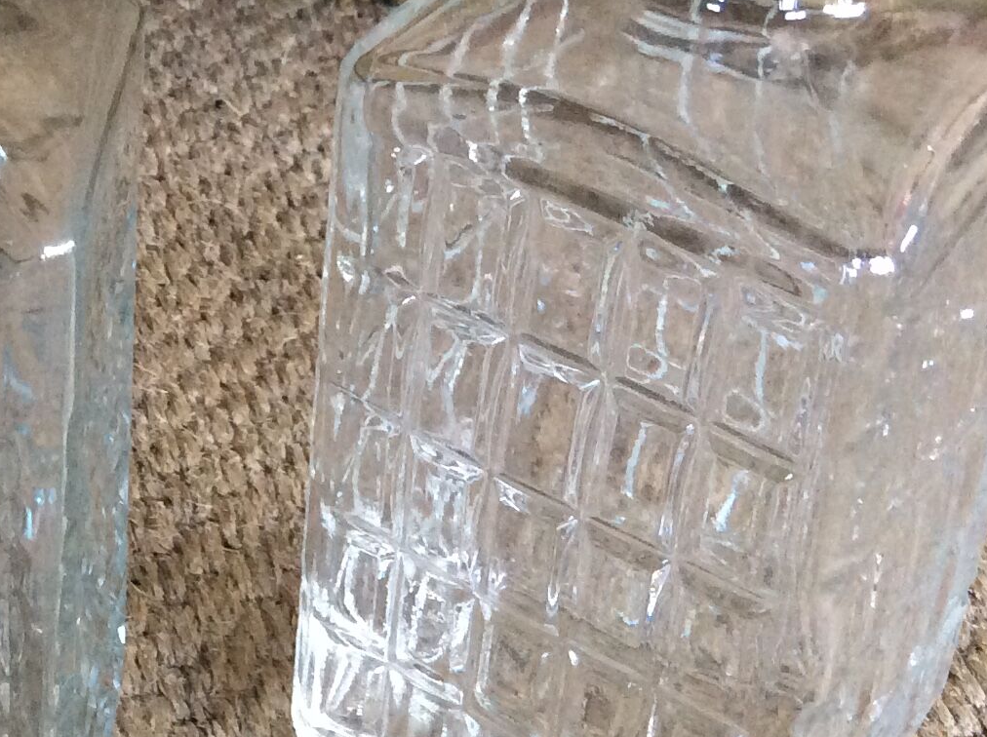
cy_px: 130
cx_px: 85
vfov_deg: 17.8
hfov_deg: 23.2
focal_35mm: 82
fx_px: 2335
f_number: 2.4
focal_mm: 3.3
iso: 160
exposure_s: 1/25
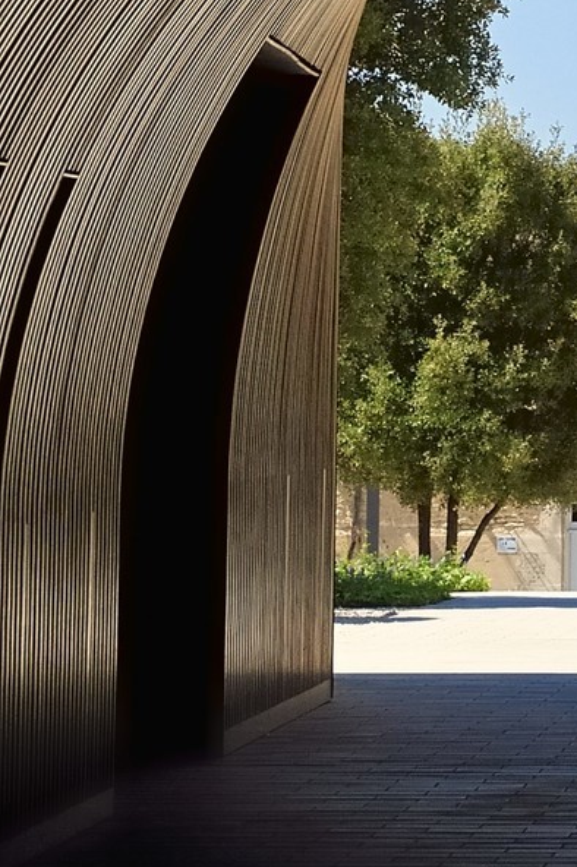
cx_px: 902
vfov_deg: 7.1
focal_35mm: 284
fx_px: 6835
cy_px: -732
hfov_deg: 4.8
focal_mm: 70
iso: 1600
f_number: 9
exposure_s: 1/4000
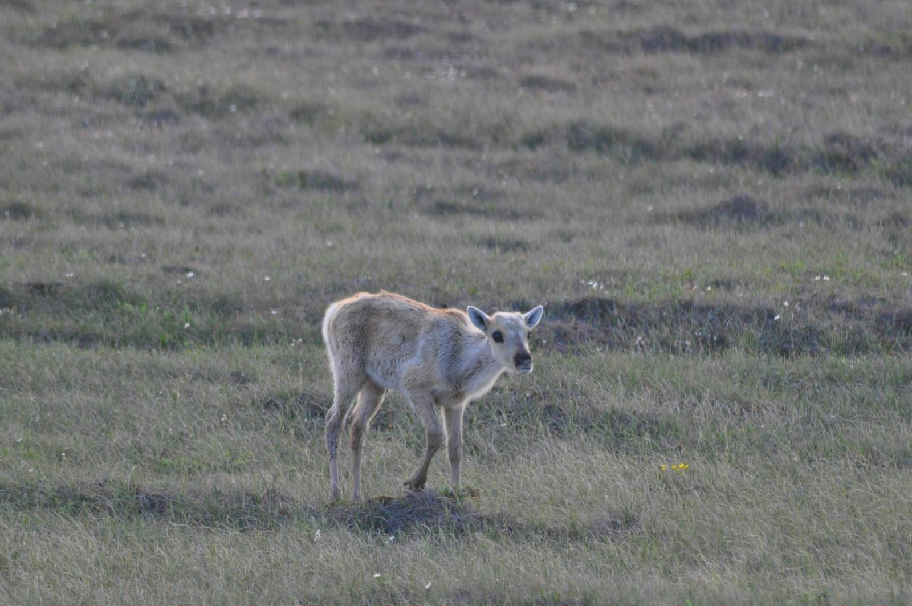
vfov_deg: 3.0
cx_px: 456
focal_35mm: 450
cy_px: 303
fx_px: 11387
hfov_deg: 4.6
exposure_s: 1/500
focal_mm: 300
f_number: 5.6
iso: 800
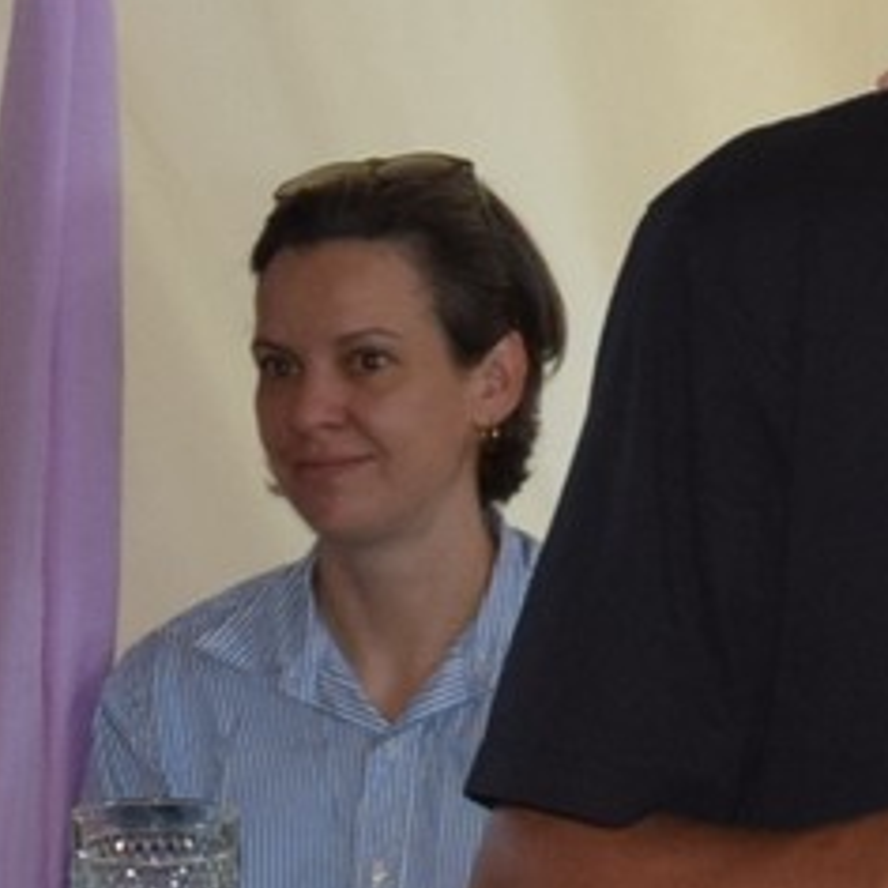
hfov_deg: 7.4
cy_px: 346
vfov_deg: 7.5
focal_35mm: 233
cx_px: 1402
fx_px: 6762
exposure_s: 1/125
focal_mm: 24
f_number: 5.6
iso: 800
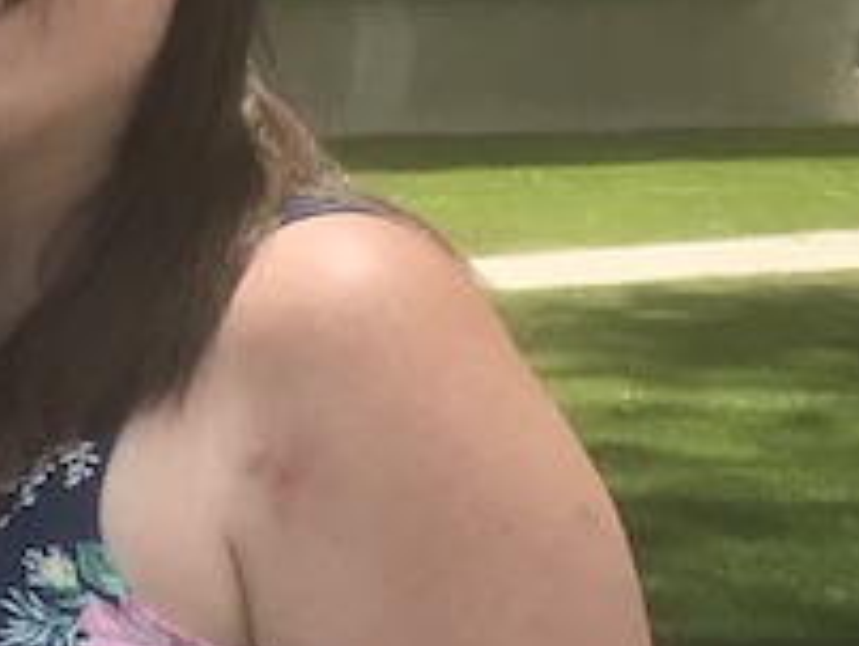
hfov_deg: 9.8
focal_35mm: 166
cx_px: -1488
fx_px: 4124
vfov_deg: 8.9
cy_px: 578
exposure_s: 1/643
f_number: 1.8
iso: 20
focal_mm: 3.99
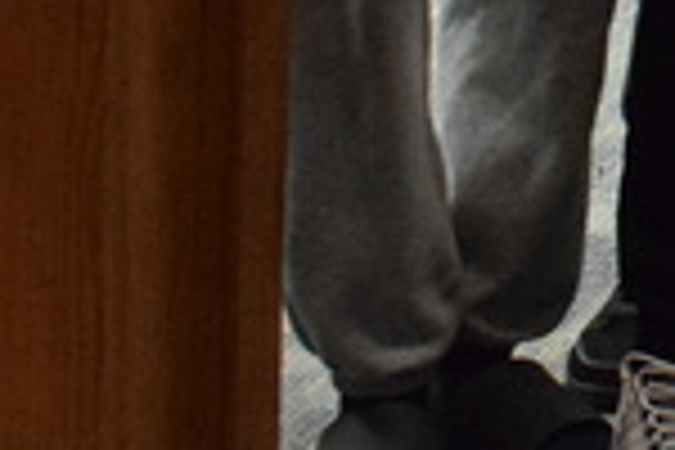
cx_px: 1760
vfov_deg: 5.0
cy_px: -772
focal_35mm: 266
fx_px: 4987
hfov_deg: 7.2
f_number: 8
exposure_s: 1/50
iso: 6400
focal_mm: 26
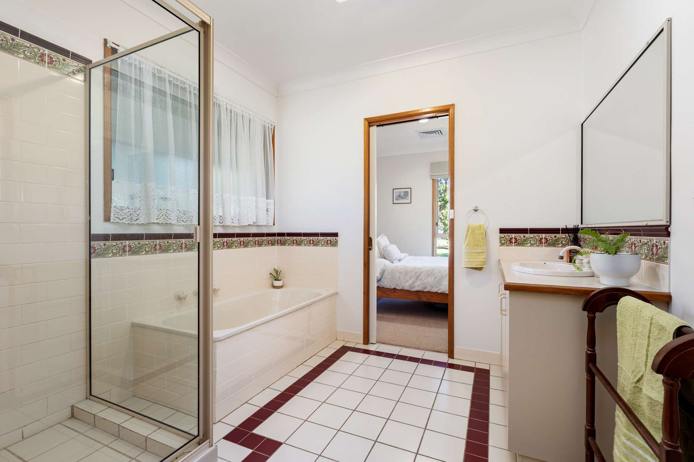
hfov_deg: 96.7
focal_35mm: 16
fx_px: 308
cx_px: 347
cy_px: 231
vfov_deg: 73.7
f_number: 7.1
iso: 320
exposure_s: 1/4
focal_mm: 16
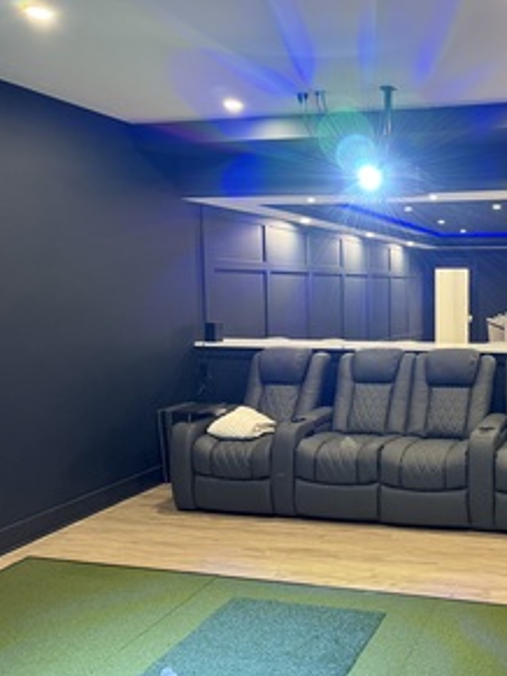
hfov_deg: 39.7
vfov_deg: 55.4
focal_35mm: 33
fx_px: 645
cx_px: 460
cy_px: 335
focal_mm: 6.76
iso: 500
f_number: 1.78
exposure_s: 1/60
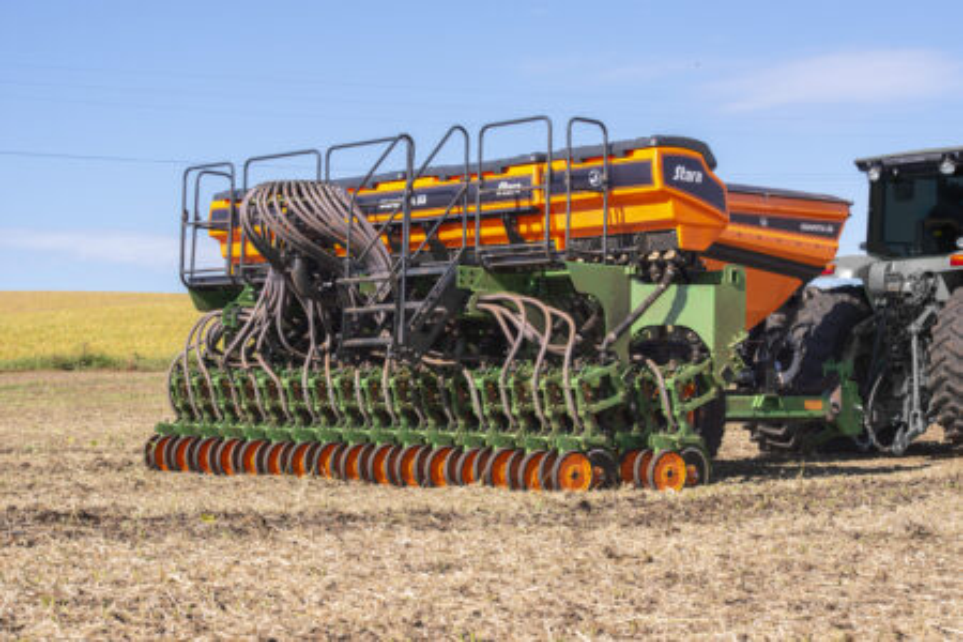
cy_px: 321
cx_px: 482
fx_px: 2140
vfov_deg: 17.1
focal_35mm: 80
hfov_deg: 25.4
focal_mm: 80
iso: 125
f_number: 9
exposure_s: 1/160
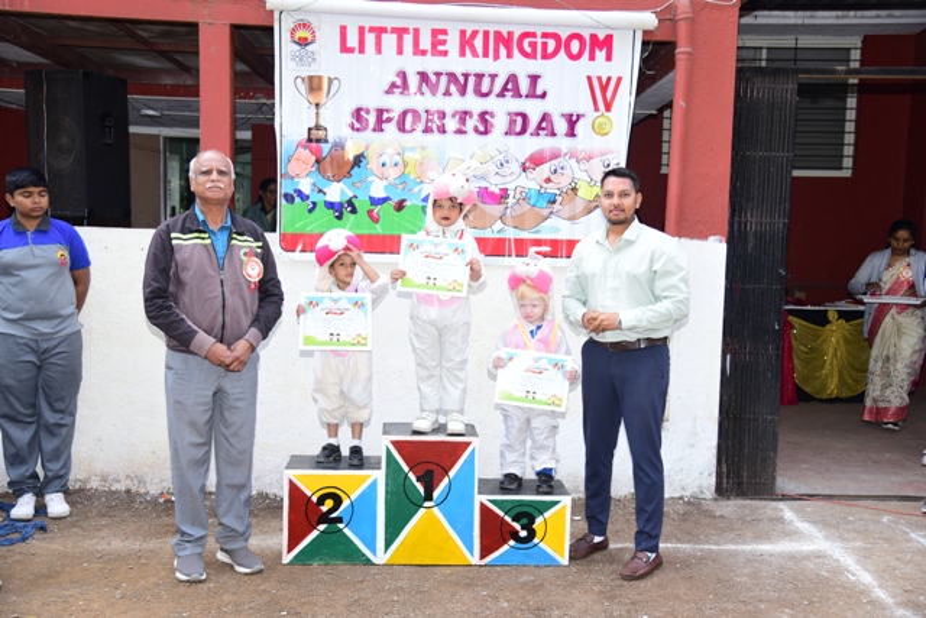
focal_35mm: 38
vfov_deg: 35.1
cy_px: 309
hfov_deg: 50.7
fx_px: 978
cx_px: 463
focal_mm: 38
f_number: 4
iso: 250
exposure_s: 1/160
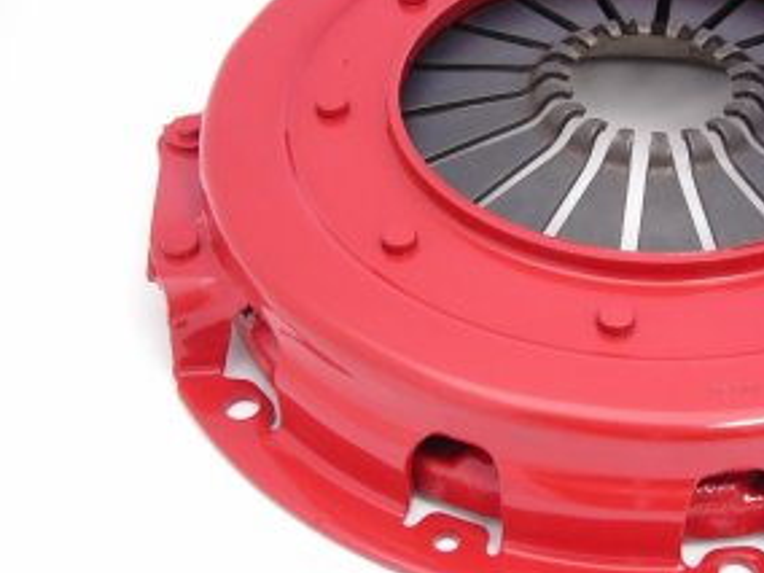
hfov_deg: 28.5
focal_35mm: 67
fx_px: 1479
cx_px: 581
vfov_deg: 21.9
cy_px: 219
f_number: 3.2
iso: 70
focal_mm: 6.3
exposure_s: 1/3.9
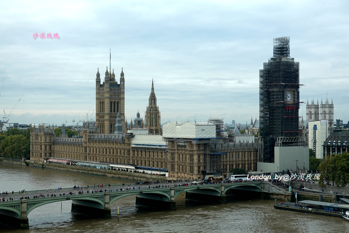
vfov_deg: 22.6
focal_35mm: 60
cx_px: 174
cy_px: 116
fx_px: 582
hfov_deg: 33.4
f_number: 4
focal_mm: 22
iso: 125
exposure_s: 1/400
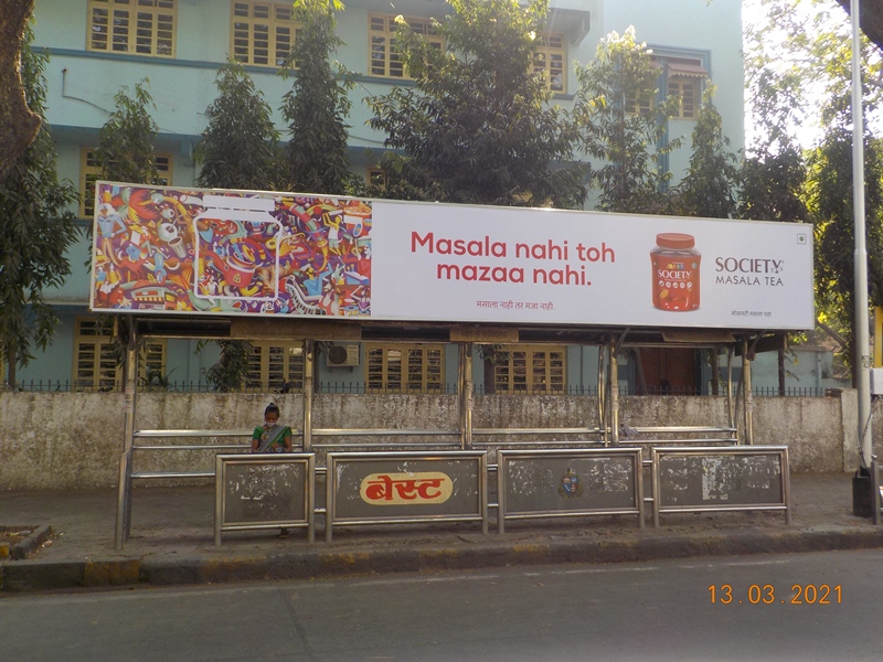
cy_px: 331
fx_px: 765
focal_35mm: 30
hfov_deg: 60.0
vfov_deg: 46.8
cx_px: 442
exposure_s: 1/200
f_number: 3.3
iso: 125
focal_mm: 4.1
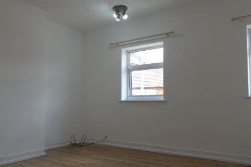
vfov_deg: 43.5
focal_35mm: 30
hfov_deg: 61.9
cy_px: 93
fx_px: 209
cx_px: 128
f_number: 2.8
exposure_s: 1/100
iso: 80
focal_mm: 3.6
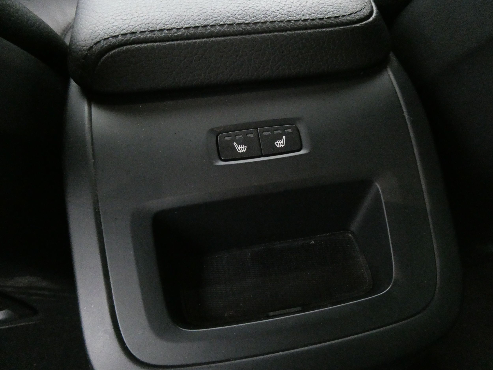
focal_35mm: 24
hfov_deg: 71.6
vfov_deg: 56.8
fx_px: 342
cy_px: 185
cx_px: 246
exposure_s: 1/13
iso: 1600
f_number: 3.3
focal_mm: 4.3
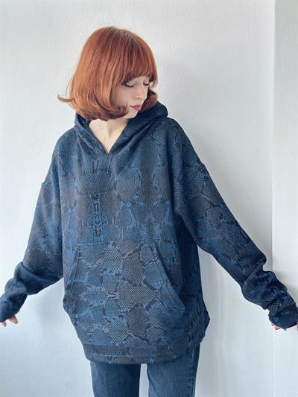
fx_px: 551
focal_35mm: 48
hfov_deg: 30.3
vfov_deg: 39.6
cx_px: 149
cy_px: 198
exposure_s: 1/191
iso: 80
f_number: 1.78
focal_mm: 6.86
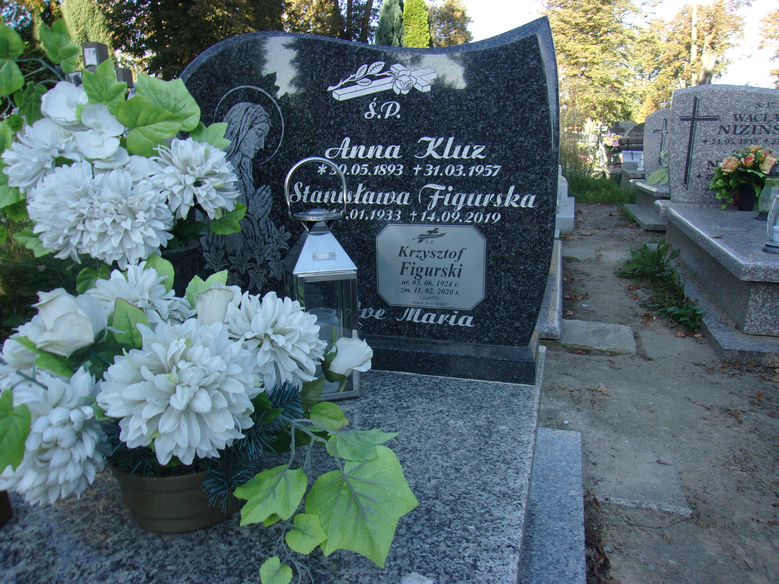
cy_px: 292
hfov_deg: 65.3
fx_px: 608
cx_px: 390
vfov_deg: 51.4
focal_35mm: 27
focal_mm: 4.9
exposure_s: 1/180
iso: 80
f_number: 3
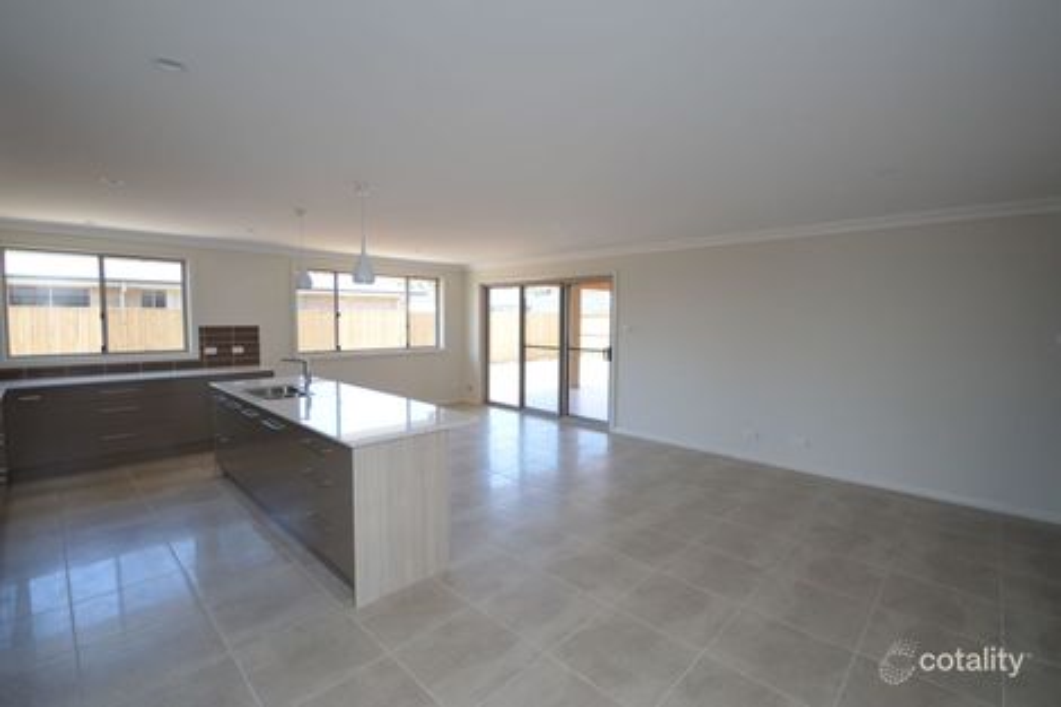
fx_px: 442
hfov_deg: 100.4
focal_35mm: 15
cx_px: 530
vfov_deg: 77.3
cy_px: 354
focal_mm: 10
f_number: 4
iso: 100
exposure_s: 1/40
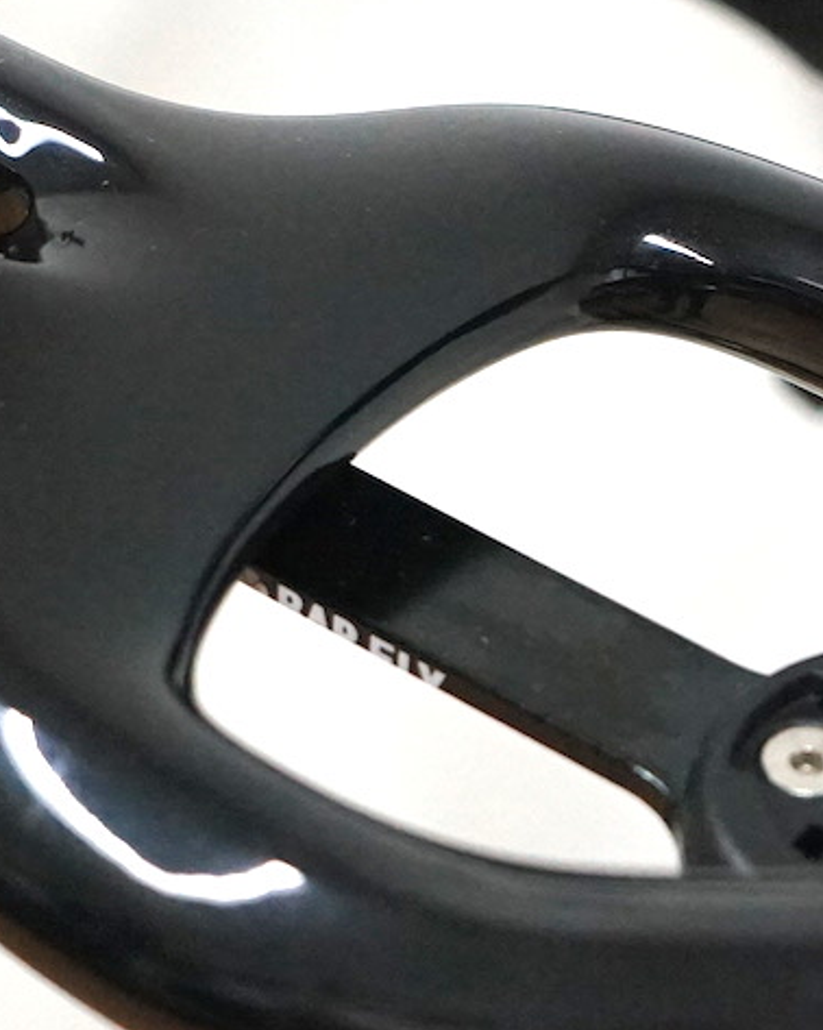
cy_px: 212
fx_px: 4479
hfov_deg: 10.5
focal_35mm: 147
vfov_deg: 13.1
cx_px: 540
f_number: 4
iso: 3200
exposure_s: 1/160
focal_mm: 39
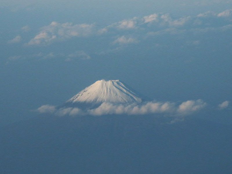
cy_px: 87
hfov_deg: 9.9
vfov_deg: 7.4
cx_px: 116
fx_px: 1340
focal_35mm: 200
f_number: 3.5
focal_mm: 50.69
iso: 100
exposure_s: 1/2000
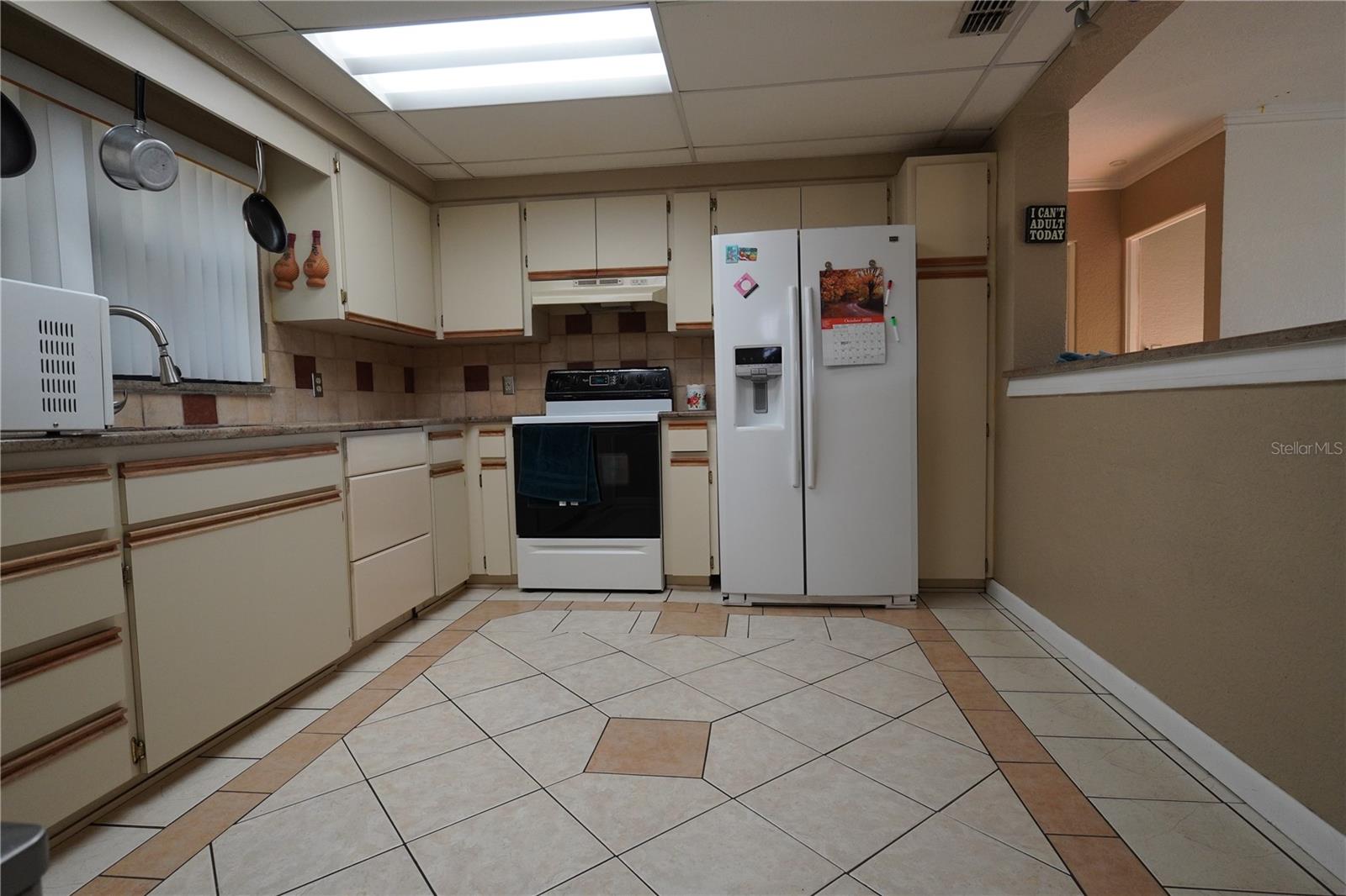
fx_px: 701
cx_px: 673
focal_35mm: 19
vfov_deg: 65.2
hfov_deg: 87.7
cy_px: 448
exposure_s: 1/160
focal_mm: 12.5
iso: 800
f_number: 4
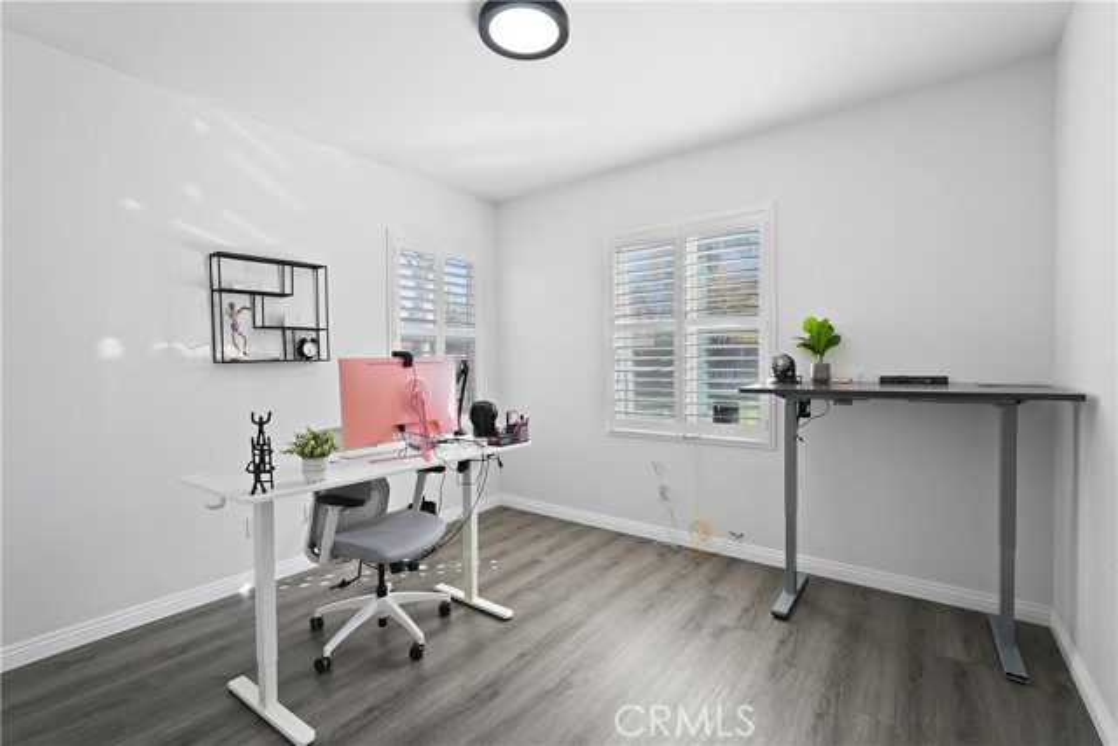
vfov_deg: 73.8
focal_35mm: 16
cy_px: 373
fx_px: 497
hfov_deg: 96.7
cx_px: 559
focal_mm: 16
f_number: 5.6
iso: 160
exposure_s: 1/15
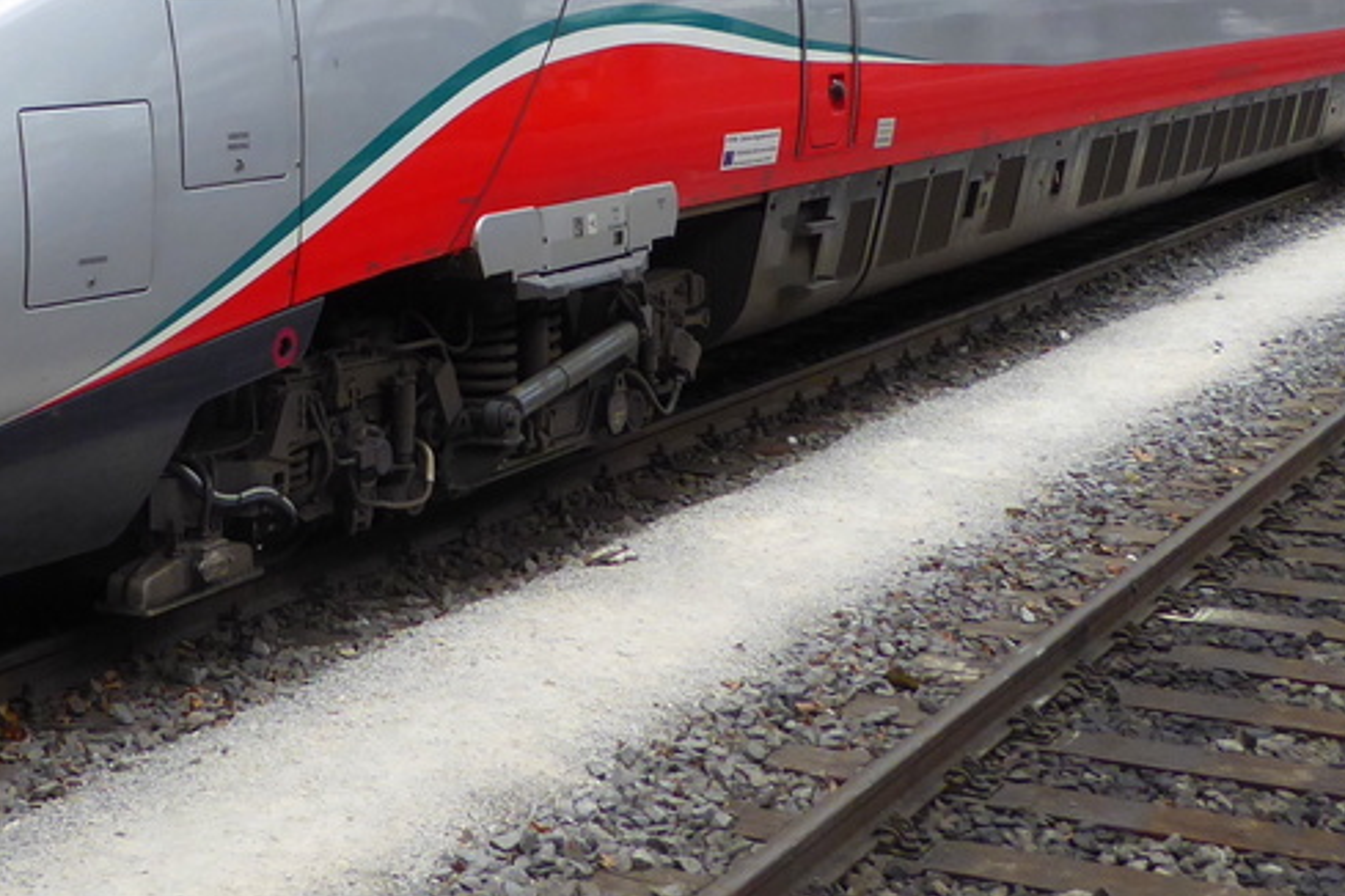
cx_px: 393
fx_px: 2765
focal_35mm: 74
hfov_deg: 27.1
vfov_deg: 18.0
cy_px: 0
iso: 160
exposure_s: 1/60
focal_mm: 5
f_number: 3.5
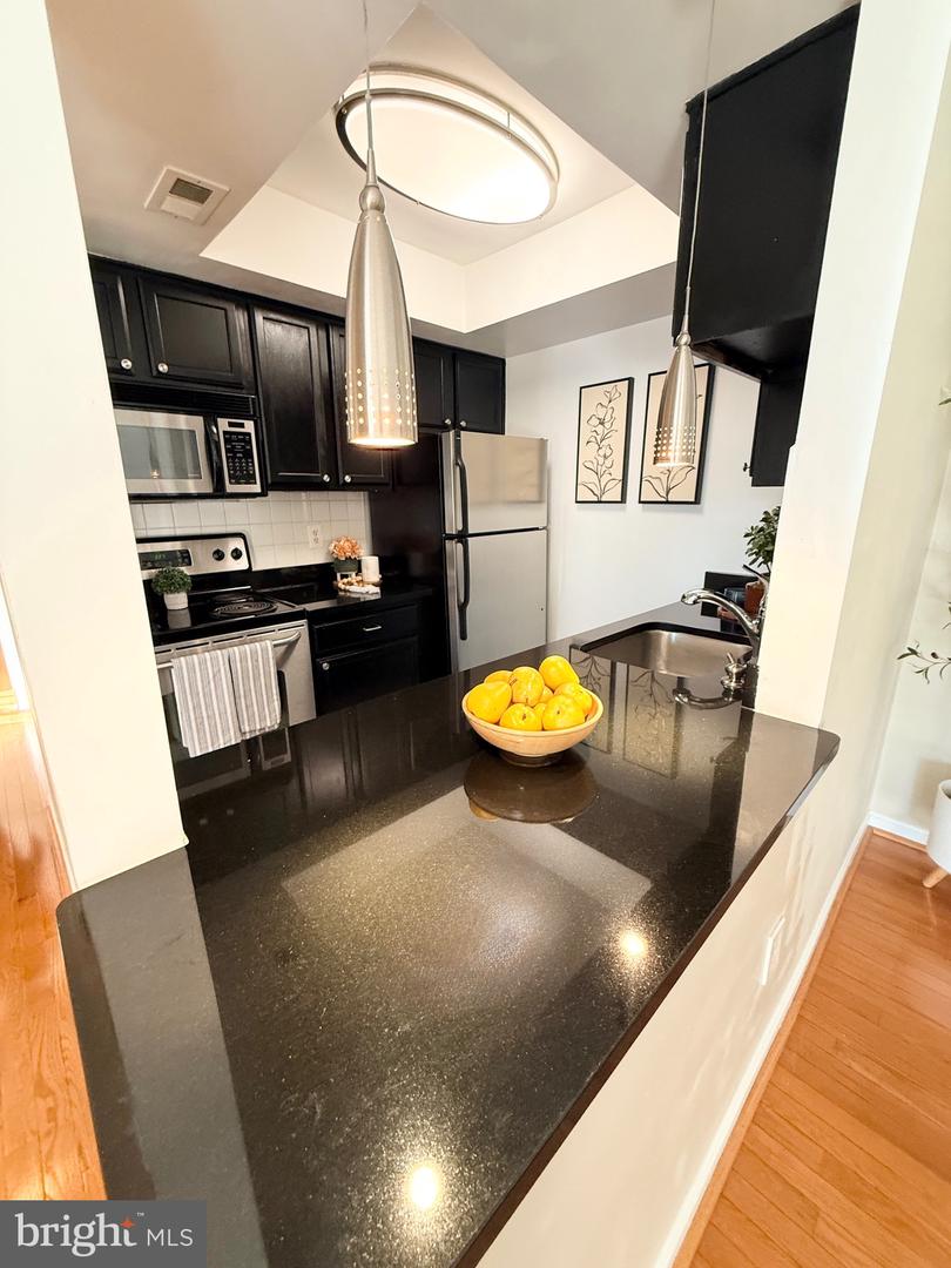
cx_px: 476
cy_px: 634
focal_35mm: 14
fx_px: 513
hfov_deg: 85.7
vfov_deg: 102.1
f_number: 2.2
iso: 250
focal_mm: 2.22
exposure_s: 1/60
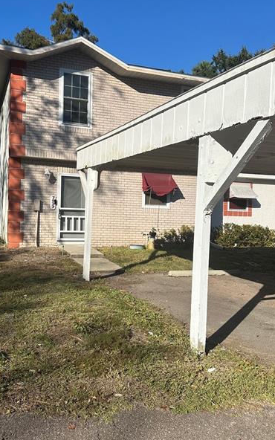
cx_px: 112
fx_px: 396
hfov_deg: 38.2
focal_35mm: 33
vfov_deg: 58.1
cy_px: 227
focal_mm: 6.86
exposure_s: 1/5848
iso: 80
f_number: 1.78
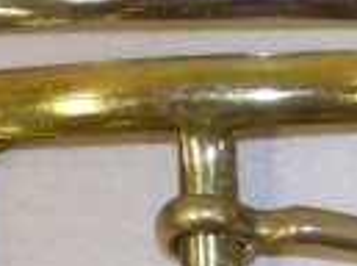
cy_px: 46
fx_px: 2160
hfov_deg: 9.2
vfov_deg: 7.0
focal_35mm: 210
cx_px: 526
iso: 200
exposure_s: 1/40
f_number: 4.1
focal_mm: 9.8
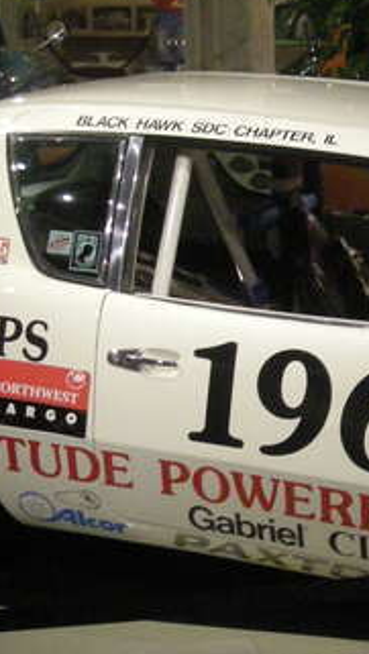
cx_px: 406
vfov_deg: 22.4
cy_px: 304
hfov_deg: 12.5
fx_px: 1649
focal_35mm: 95
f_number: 2.8
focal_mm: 5.7
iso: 400
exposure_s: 1/55.6
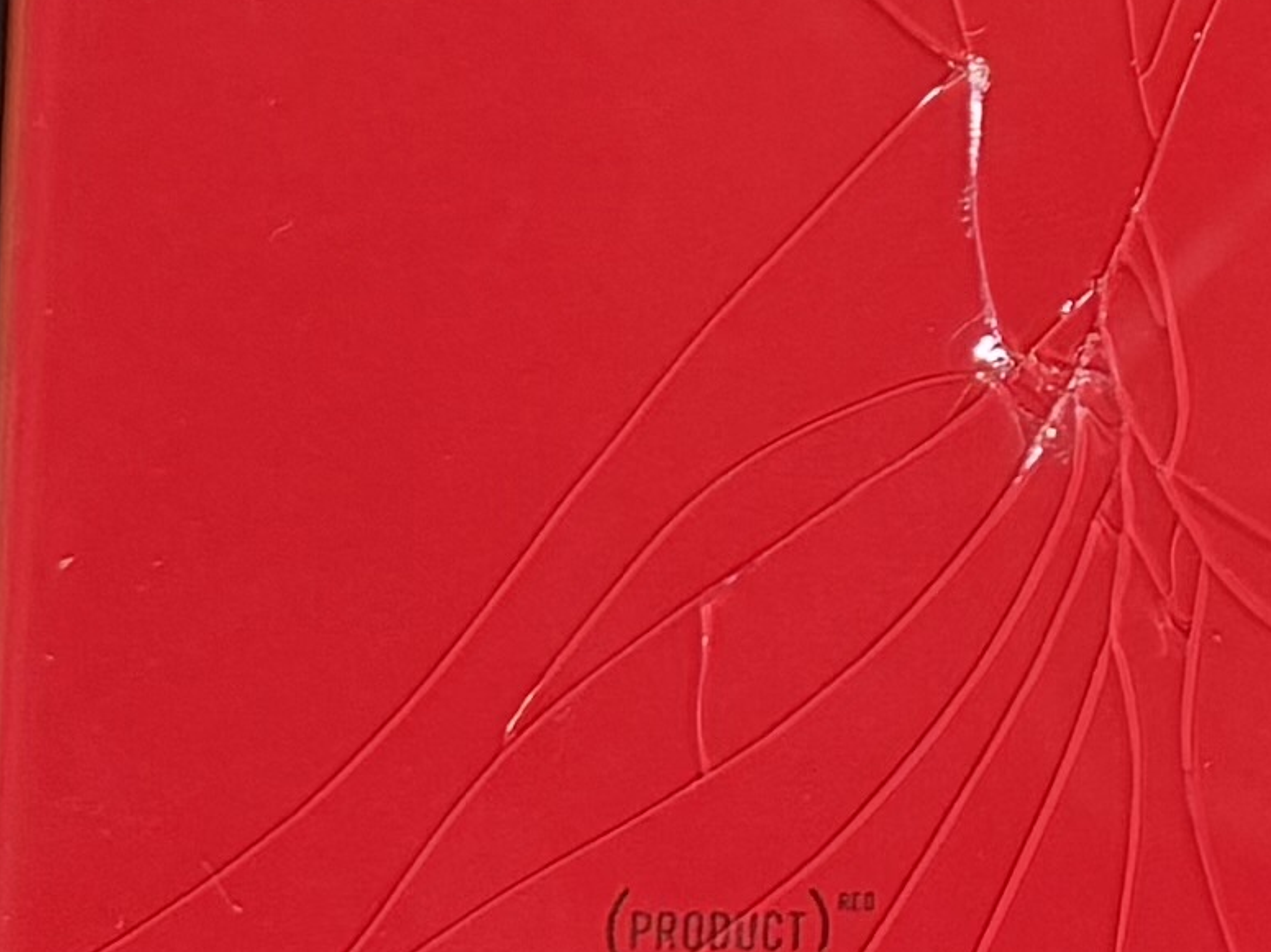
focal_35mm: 177
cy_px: -577
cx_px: 2053
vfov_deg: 8.2
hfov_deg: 10.7
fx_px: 6498
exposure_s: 1/120
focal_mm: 6.76
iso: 100
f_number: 1.78
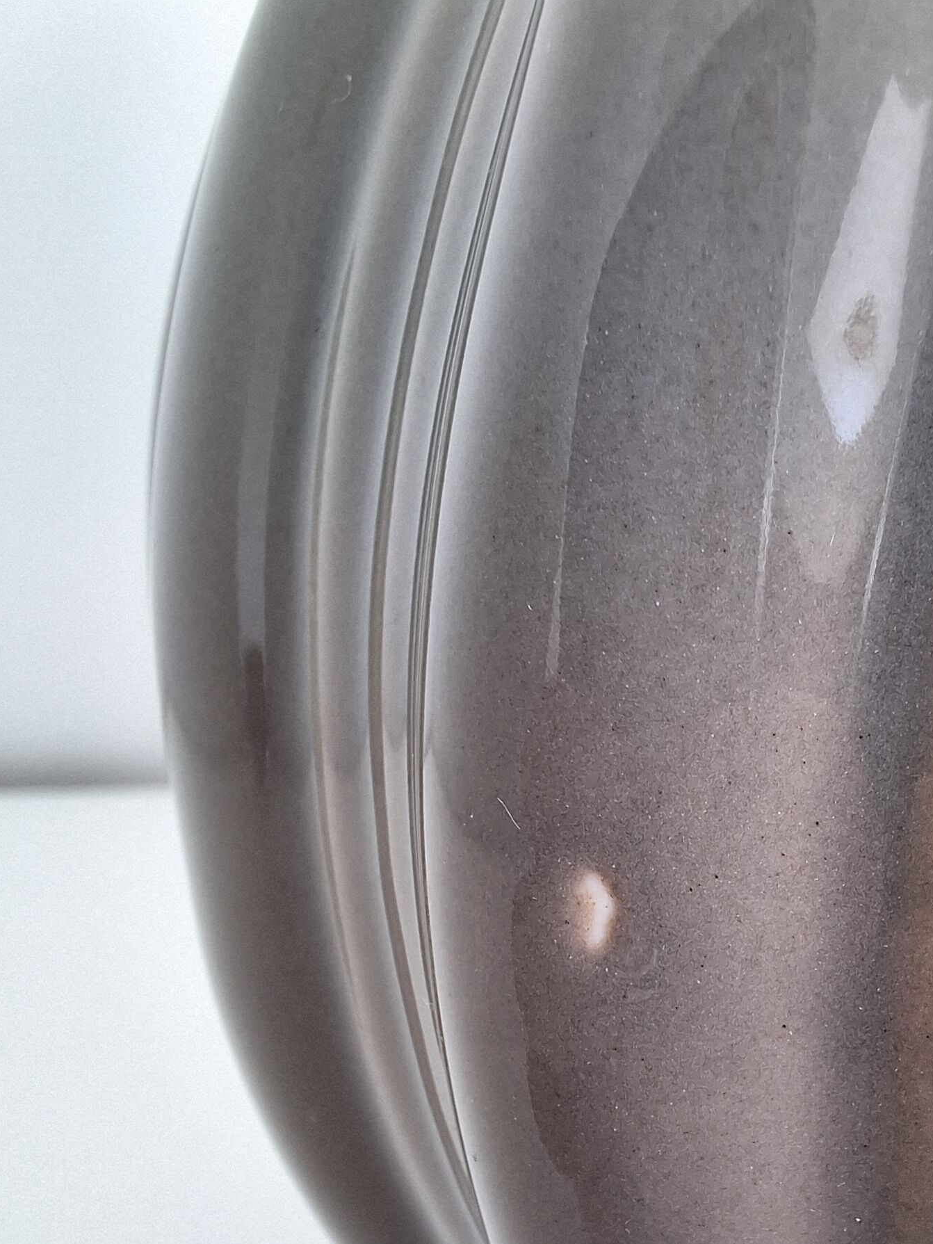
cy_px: 870
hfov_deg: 39.0
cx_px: 657
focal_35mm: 36
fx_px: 1294
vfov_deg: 50.0
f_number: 2.4
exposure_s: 1/30
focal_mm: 2.13
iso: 50
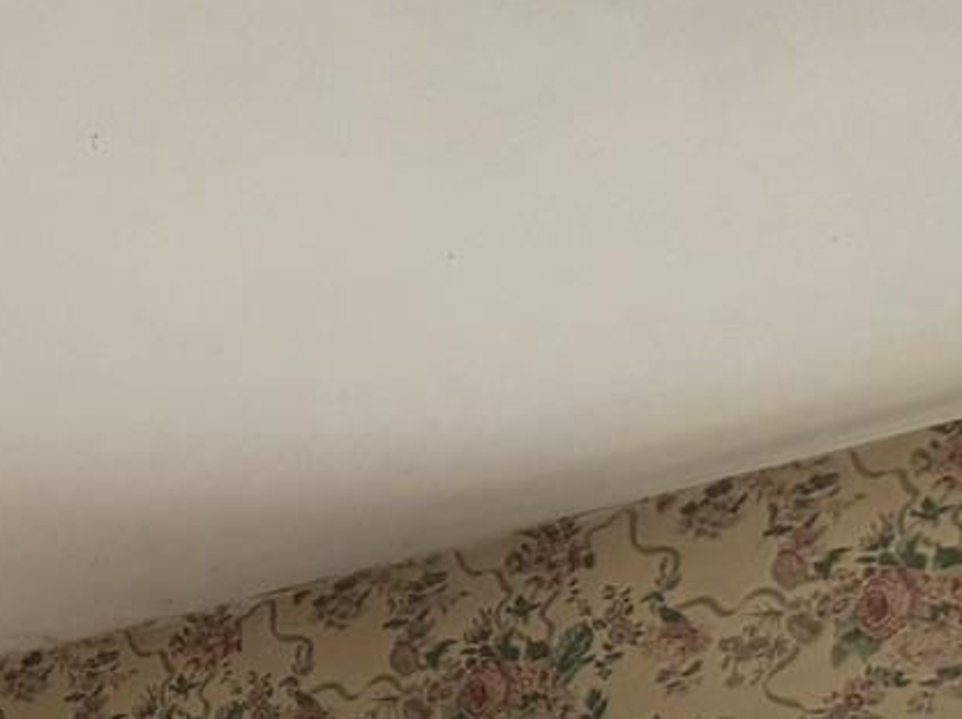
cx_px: -1271
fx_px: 3276
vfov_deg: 10.9
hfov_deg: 13.1
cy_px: 1650
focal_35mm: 118
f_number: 1.78
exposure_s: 1/60
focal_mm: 6.76
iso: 400
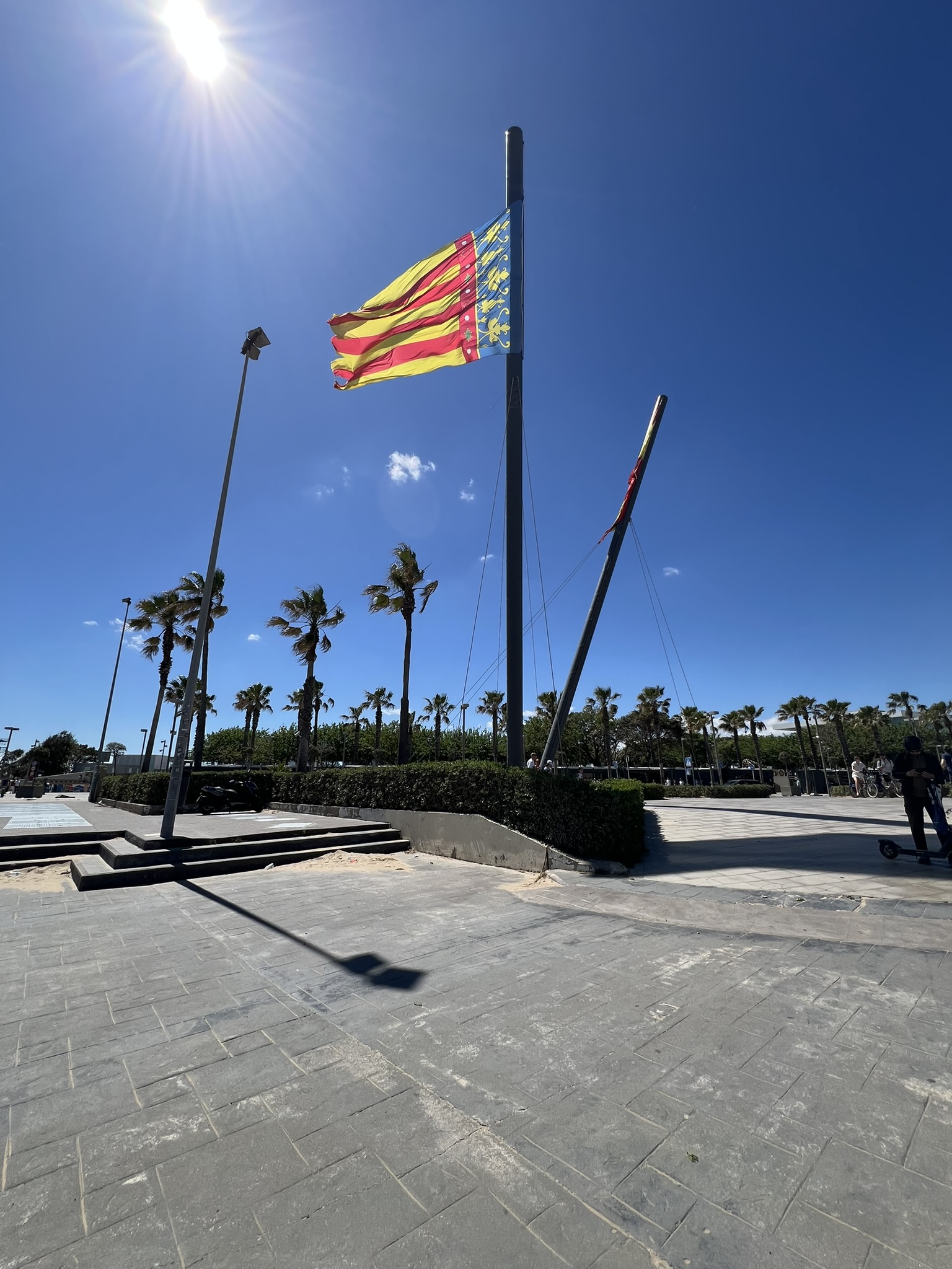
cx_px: 476
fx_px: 477
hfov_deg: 89.9
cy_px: 634
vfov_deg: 106.2
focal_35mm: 13
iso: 32
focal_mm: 1.57
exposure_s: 1/2179
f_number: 1.8
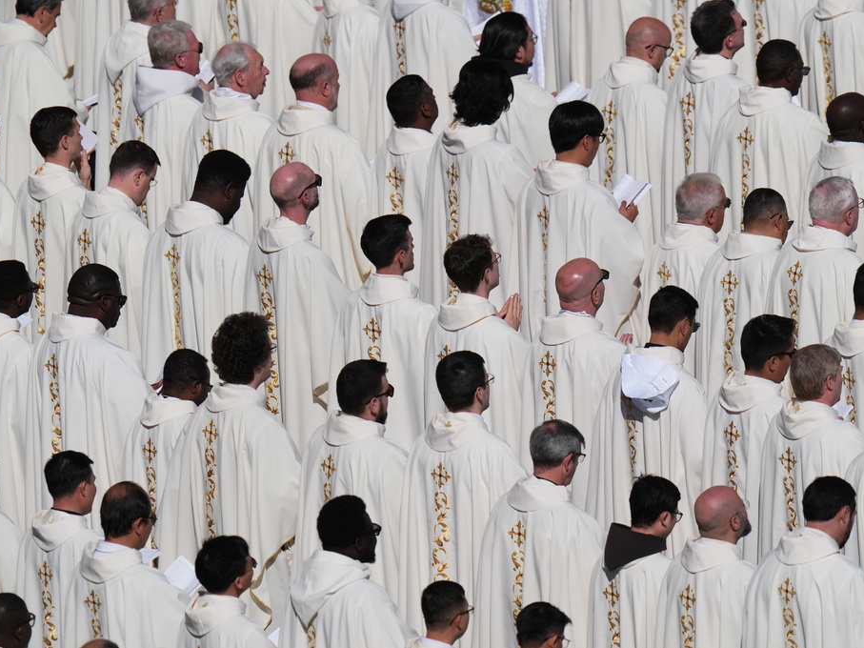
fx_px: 15173
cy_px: 324
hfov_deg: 3.3
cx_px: 476
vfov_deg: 2.4
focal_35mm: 608
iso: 800
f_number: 6.3
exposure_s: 1/10000
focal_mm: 560
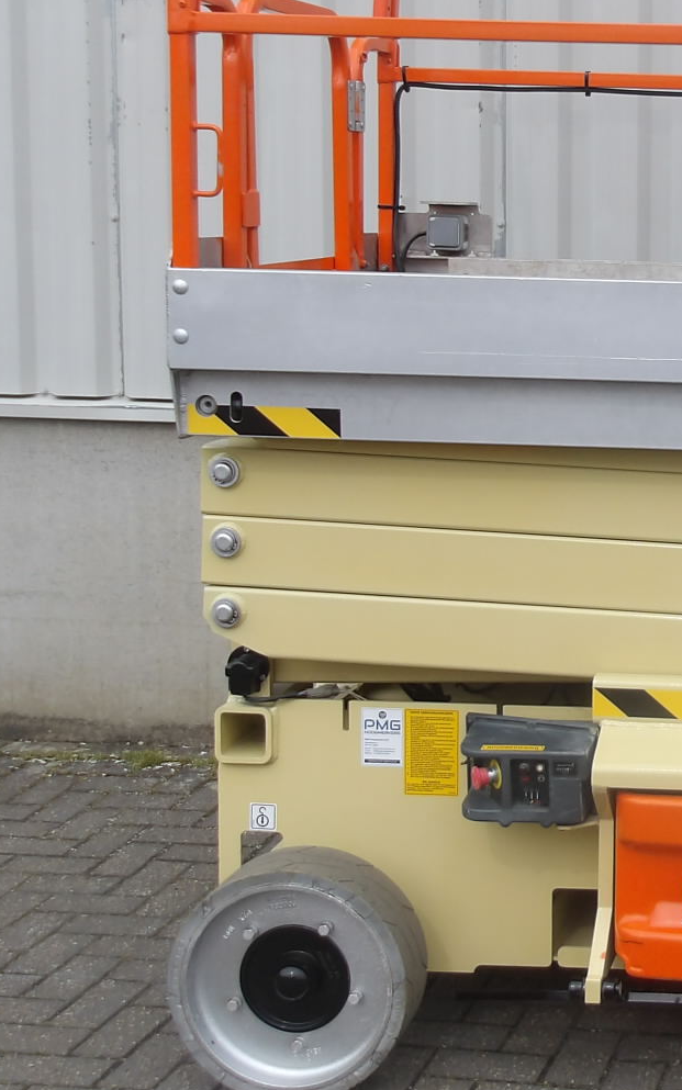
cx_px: 901
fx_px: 1754
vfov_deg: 34.3
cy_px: 382
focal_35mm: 59
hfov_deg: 20.1
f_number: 3
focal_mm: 4.9
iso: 100
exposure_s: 1/631
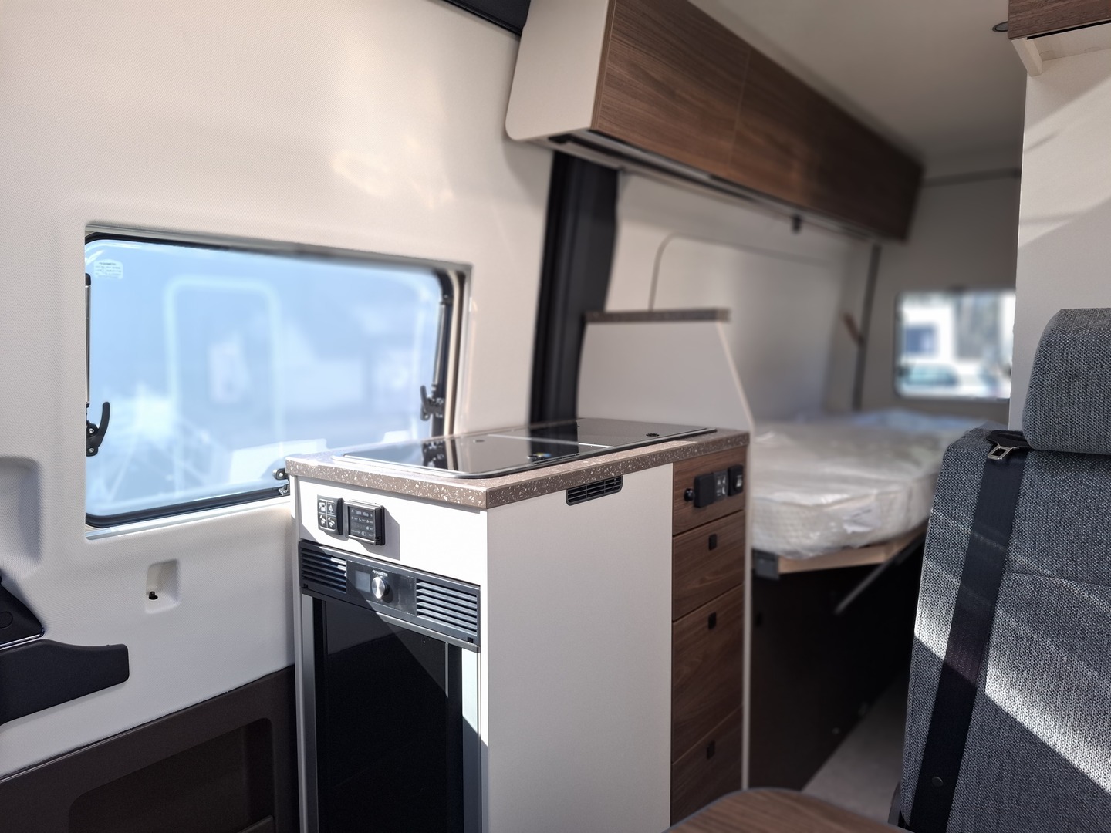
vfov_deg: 58.9
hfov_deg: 73.9
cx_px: 556
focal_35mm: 23
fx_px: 738
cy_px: 416
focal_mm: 5.54
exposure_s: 1/100
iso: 125
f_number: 1.8
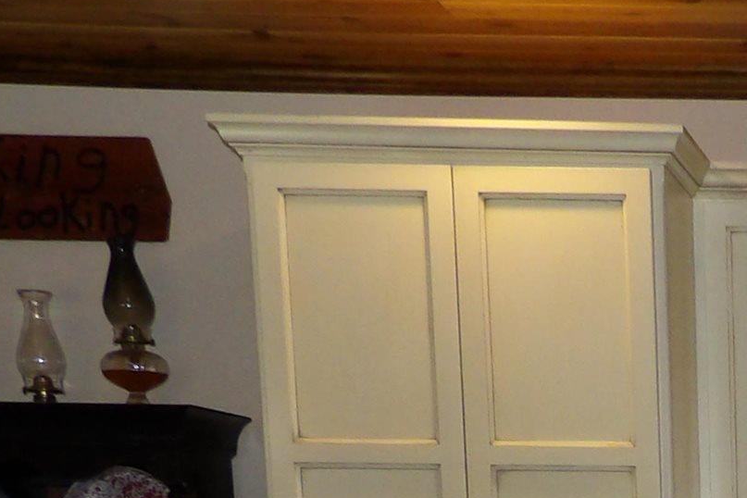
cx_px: 1132
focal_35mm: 95
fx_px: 1971
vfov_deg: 12.4
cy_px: 1041
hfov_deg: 18.8
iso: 200
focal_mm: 4.3
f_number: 2.8
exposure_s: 1/60
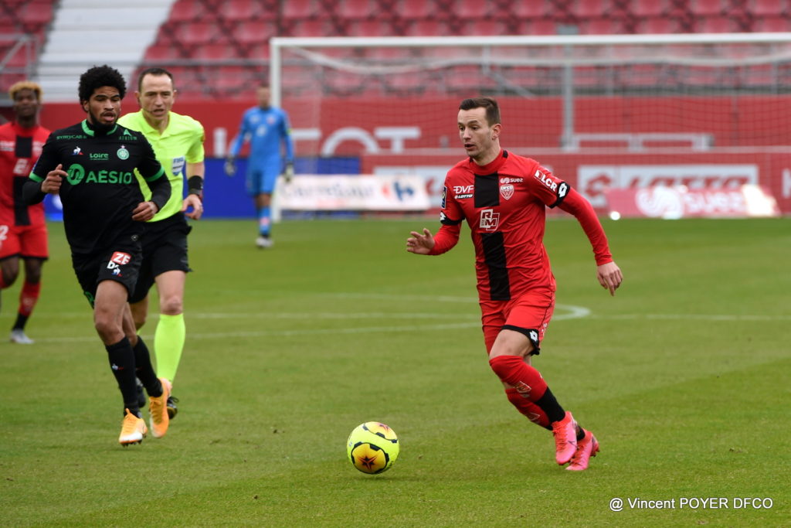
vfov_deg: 5.1
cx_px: 396
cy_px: 264
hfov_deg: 7.6
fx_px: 5933
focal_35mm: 270
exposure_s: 1/800
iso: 1250
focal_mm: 270
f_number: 5.6
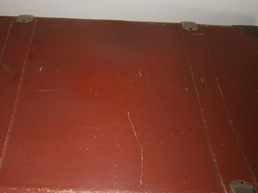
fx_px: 291
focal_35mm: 39
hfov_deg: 47.6
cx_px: 103
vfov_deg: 36.5
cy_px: 128
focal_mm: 4.7
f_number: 2.8
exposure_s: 1/30
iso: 125
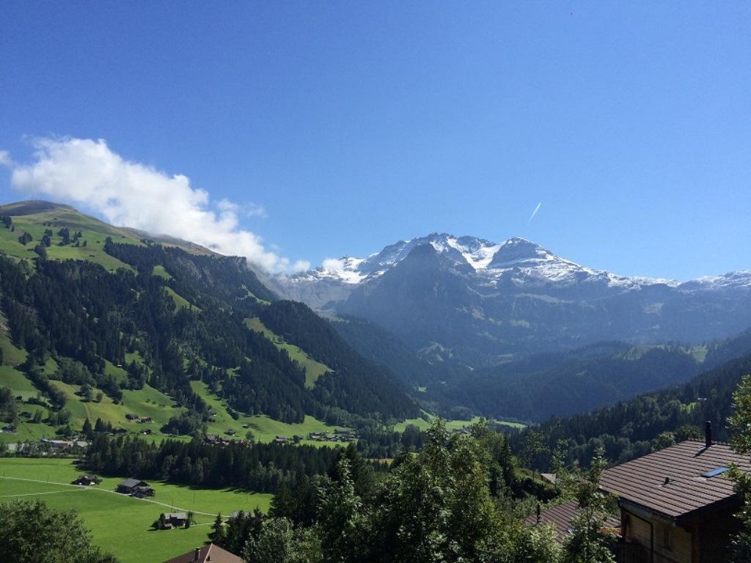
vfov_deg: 48.2
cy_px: 282
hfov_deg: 61.7
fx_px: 629
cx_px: 376
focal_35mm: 29
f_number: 2.2
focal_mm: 4.15
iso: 32
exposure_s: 1/2415
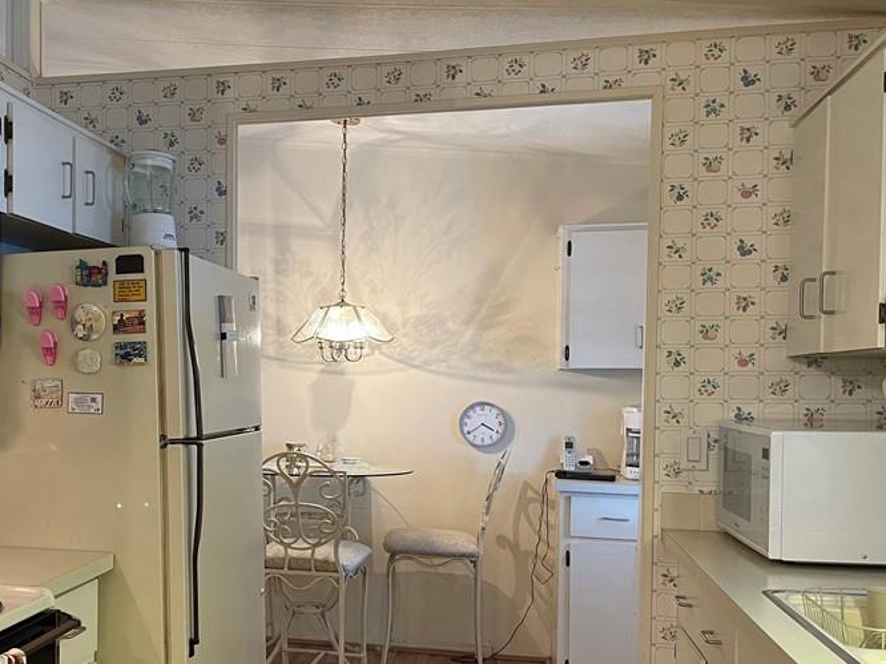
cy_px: 416
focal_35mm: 40
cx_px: 230
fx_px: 1023
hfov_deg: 45.3
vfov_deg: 35.7
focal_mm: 4.2
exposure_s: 1/60
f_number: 1.6
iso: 250
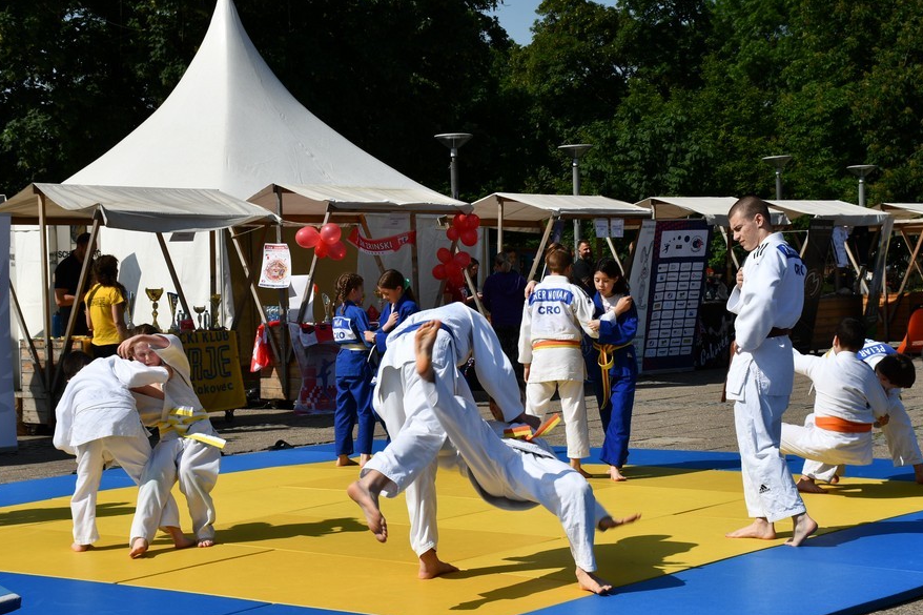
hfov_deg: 28.8
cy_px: 321
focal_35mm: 70
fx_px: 1794
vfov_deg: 19.4
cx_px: 456
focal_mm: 40
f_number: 10
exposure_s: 1/400
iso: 100
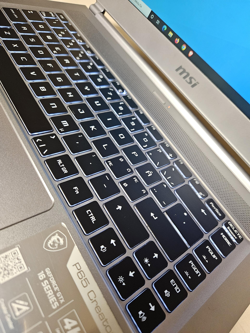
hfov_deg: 58.9
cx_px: 125
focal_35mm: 23
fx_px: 221
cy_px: 166
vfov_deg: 73.9
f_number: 1.8
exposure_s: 1/100
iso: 500
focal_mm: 5.4
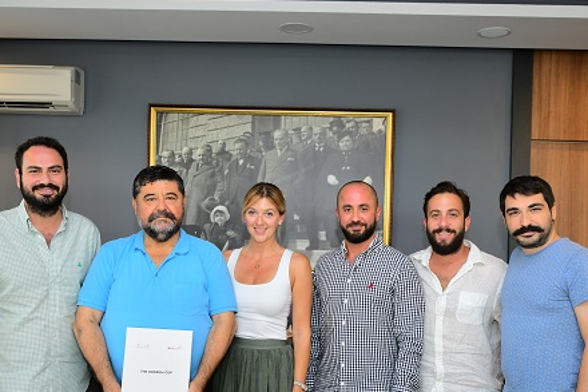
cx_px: 309
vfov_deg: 31.8
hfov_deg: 46.4
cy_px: 240
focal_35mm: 42
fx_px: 686
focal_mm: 22
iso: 450
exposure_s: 1/125
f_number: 3.2
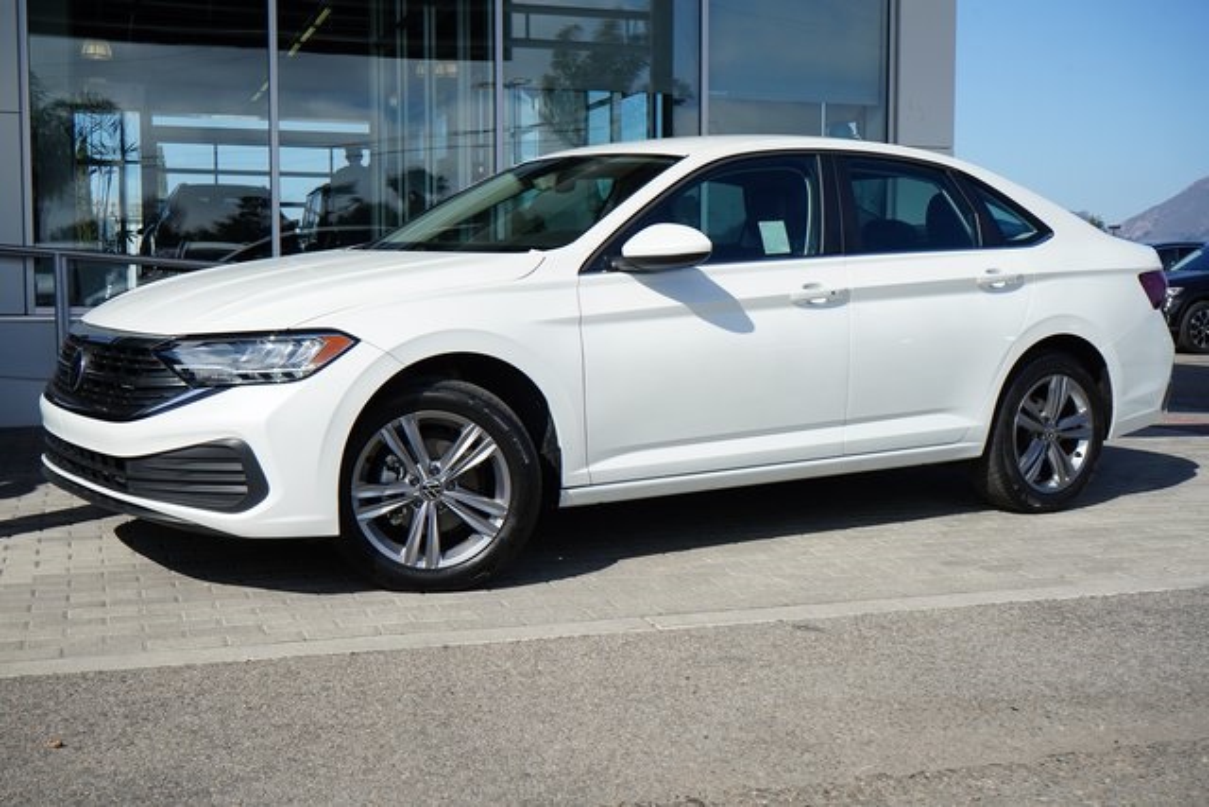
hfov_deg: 46.4
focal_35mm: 42
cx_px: 604
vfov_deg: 31.9
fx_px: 1411
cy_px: 404
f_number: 9
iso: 1000
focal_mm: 42
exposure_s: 1/2000
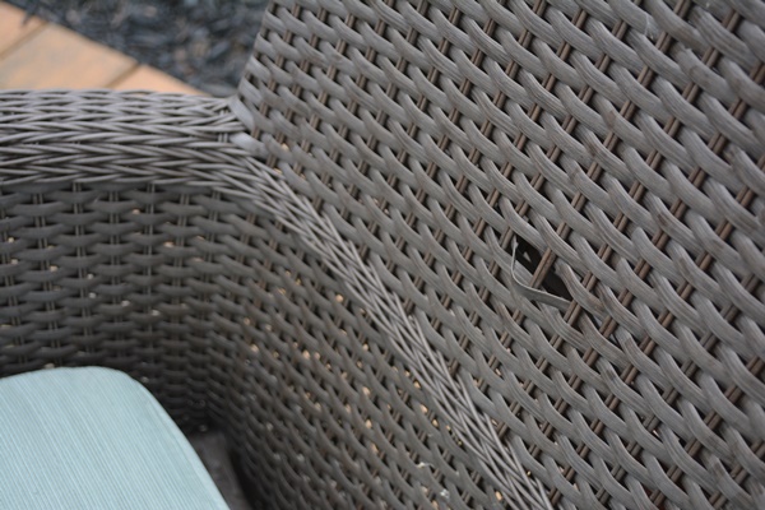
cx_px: 382
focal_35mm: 57
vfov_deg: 23.8
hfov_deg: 35.1
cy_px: 255
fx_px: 1211
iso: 400
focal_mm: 38
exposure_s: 1/100
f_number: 5
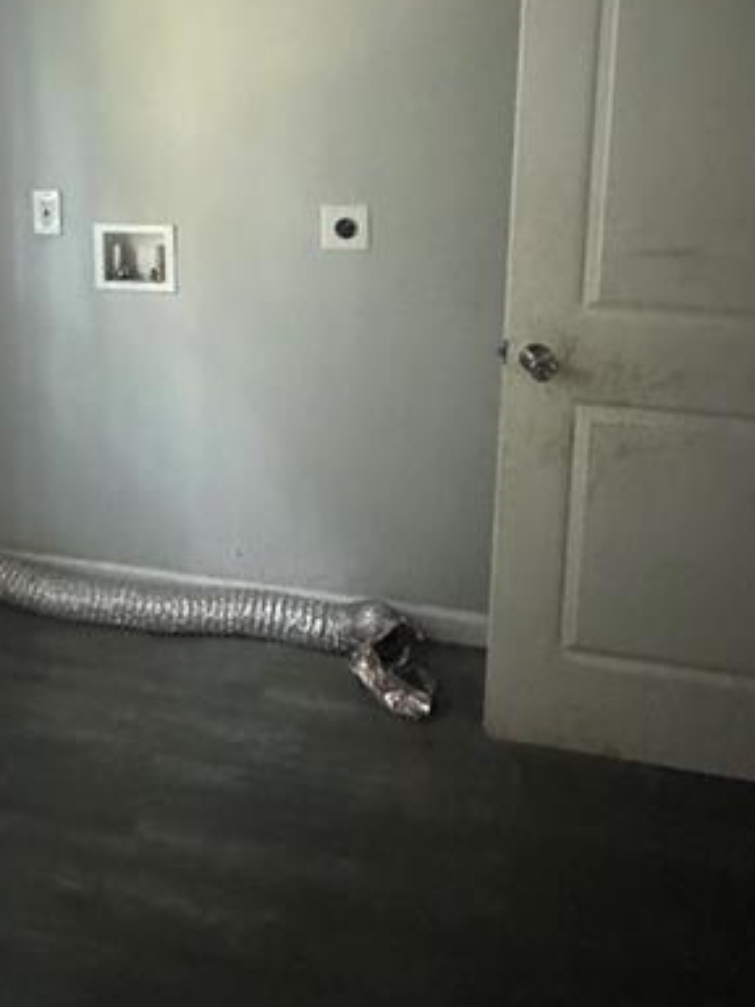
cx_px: 181
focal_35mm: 28
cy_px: 134
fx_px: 814
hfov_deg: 47.7
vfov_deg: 56.3
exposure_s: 1/40
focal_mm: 2.22
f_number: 2.2
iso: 1250
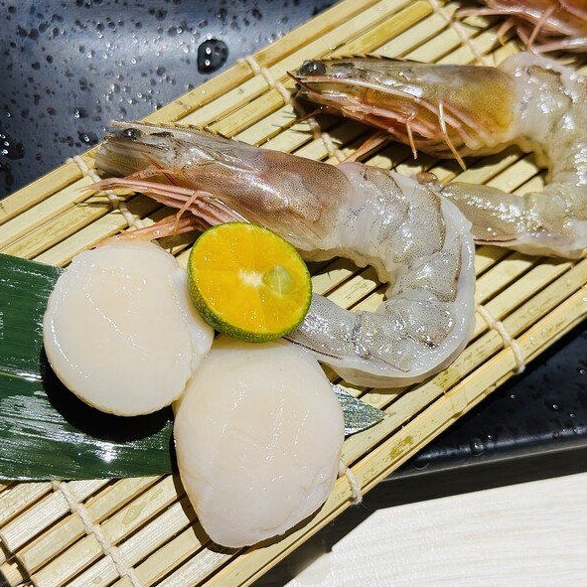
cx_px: 284
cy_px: 282
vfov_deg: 28.2
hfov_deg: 28.2
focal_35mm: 61
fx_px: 1170
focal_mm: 6.86
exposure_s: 1/120
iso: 100
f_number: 1.78
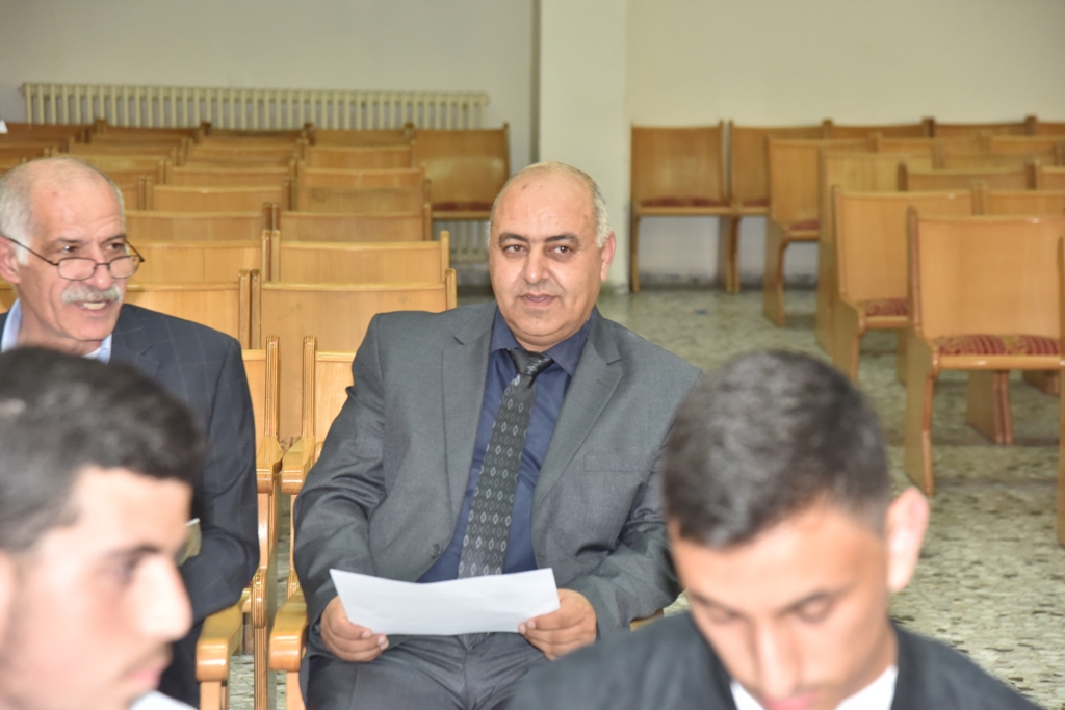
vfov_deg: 13.7
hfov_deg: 20.4
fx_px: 2959
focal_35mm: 100
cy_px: 355
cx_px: 532
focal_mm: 100
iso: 2000
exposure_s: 1/160
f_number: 6.3
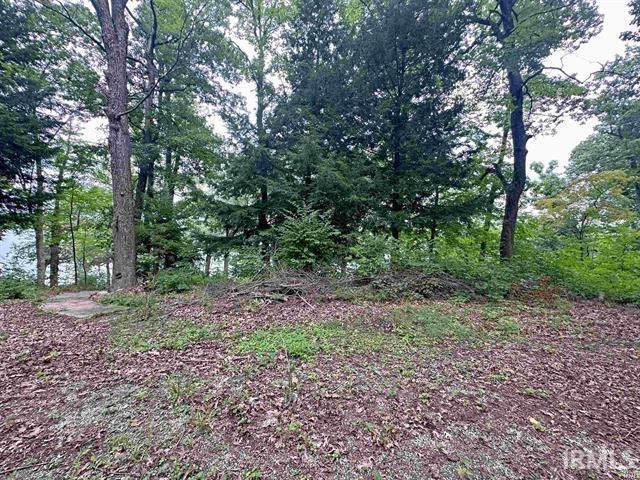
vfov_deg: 85.7
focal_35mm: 14
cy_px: 240
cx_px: 320
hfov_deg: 102.1
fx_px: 259
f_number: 2.2
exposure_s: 1/99
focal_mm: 2.22
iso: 40
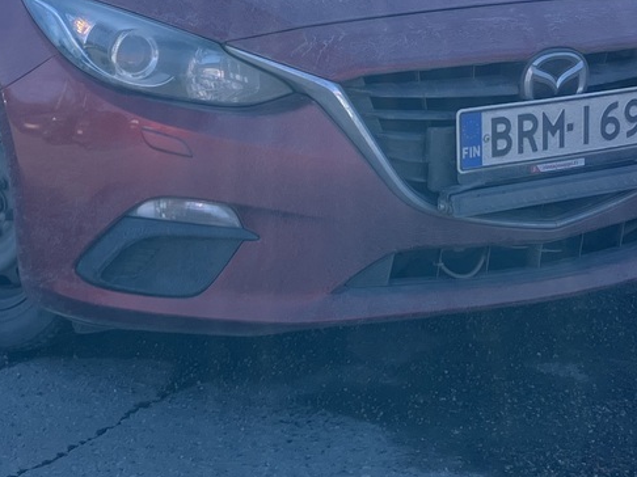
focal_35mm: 83
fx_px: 1527
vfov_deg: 17.3
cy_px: -18
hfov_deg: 23.4
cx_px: 177
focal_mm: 3.99
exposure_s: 1/736
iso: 32
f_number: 1.8
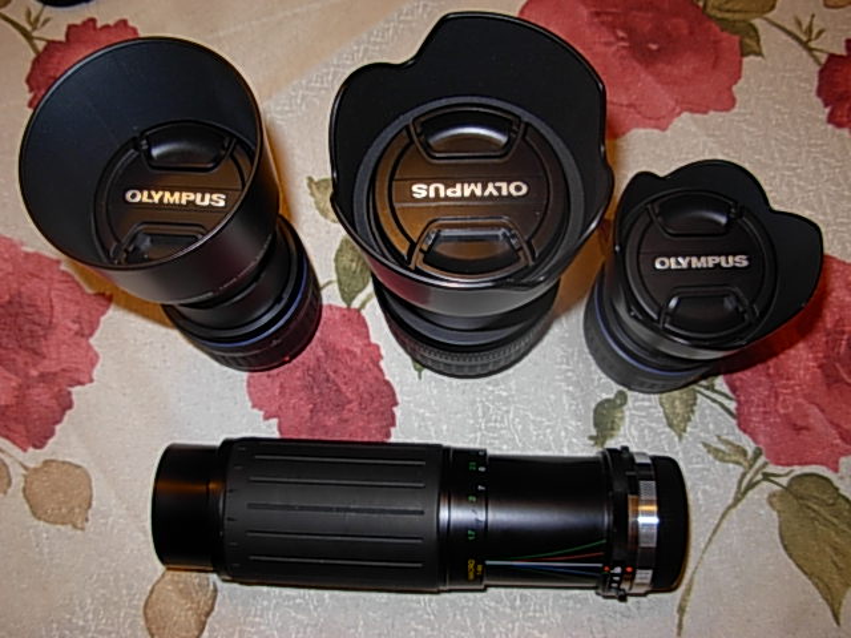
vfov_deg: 37.7
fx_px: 934
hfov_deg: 49.0
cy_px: 319
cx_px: 426
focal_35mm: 38
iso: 79
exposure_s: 1/22.6
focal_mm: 6.3
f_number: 2.9
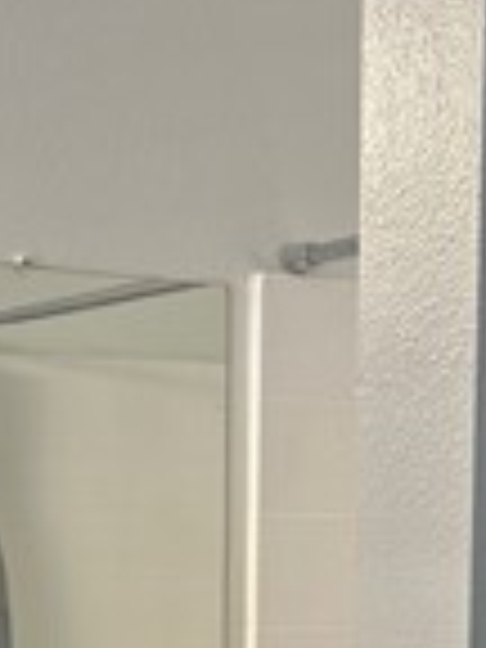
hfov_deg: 13.8
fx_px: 2003
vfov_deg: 17.7
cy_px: 724
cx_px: 360
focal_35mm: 107
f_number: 1.78
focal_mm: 6.86
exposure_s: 1/120
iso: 125
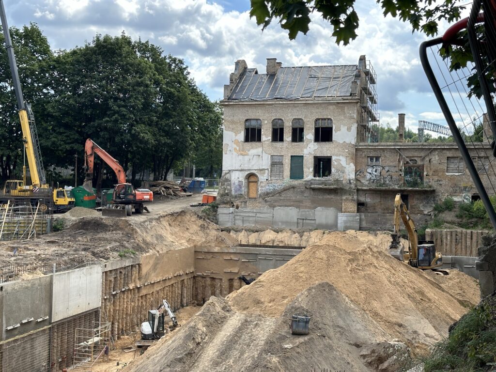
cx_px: 248
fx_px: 688
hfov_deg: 39.7
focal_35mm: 48
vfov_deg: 30.3
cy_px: 186
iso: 64
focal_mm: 6.86
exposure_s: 1/1305
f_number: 1.78
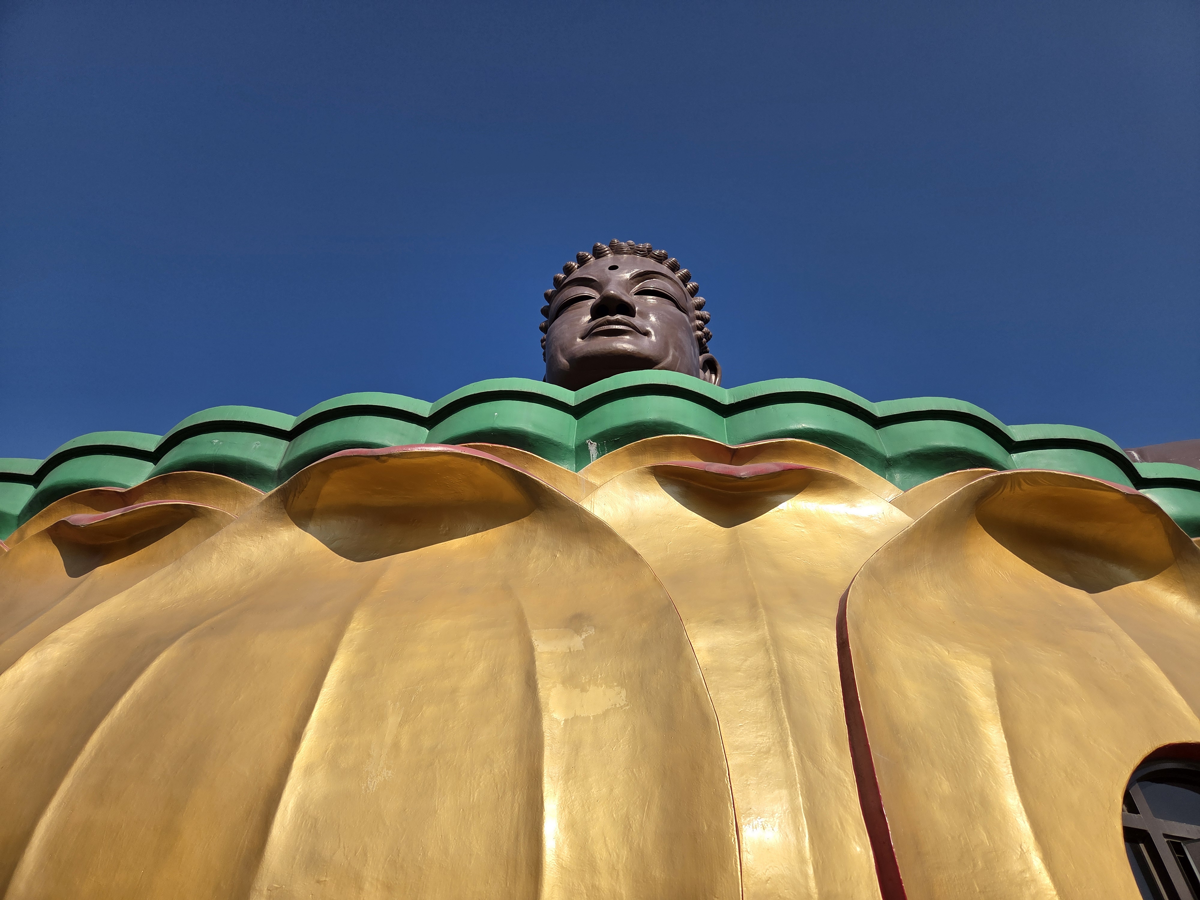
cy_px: 450
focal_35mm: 23
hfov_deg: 73.9
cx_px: 600
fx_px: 797
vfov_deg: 58.9
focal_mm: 5.4
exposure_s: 1/7891
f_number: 1.8
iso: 80
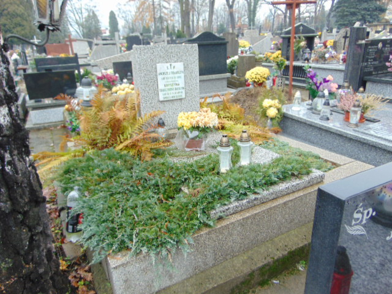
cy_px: 147
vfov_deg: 54.9
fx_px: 283
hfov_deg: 69.4
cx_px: 196
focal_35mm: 25
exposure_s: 1/80
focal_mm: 4.5
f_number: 3
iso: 80
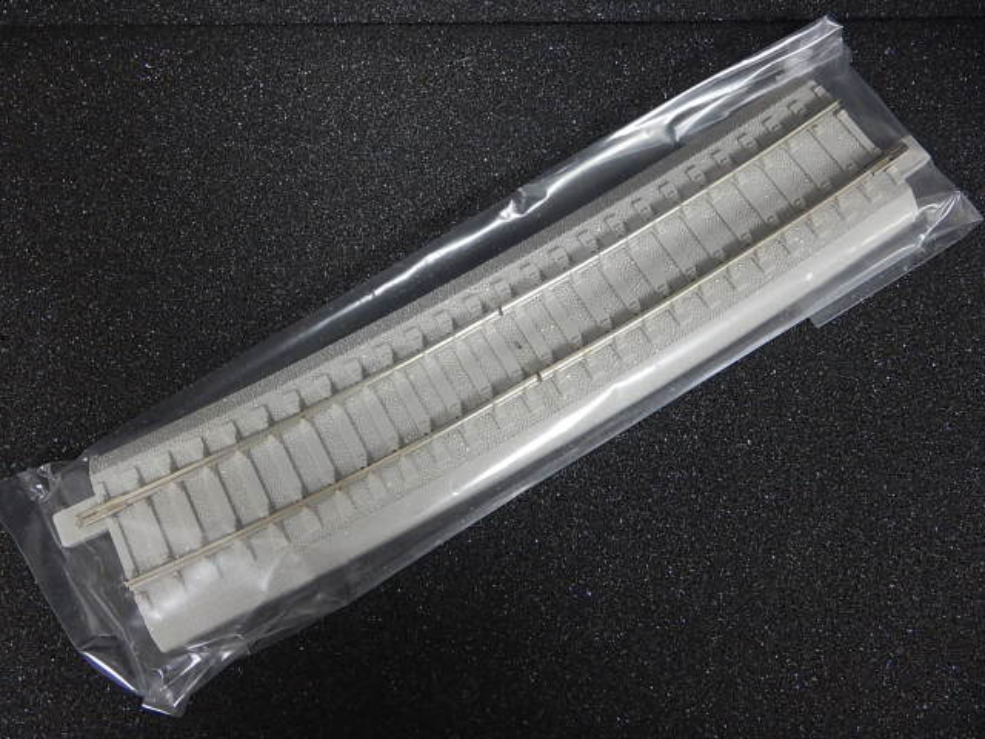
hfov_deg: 46.8
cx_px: 492
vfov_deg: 36.0
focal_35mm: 40
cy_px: 370
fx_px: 1138
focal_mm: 7.2
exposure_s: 1/25
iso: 400
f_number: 4.2
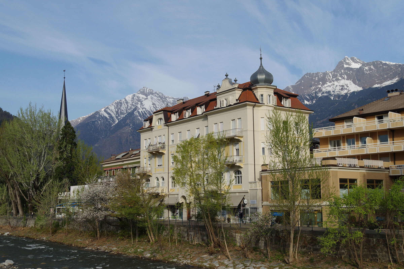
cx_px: 202
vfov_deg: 31.9
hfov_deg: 46.4
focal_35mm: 42
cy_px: 134
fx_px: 471
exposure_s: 1/400
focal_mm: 28
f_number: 5.6
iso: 100
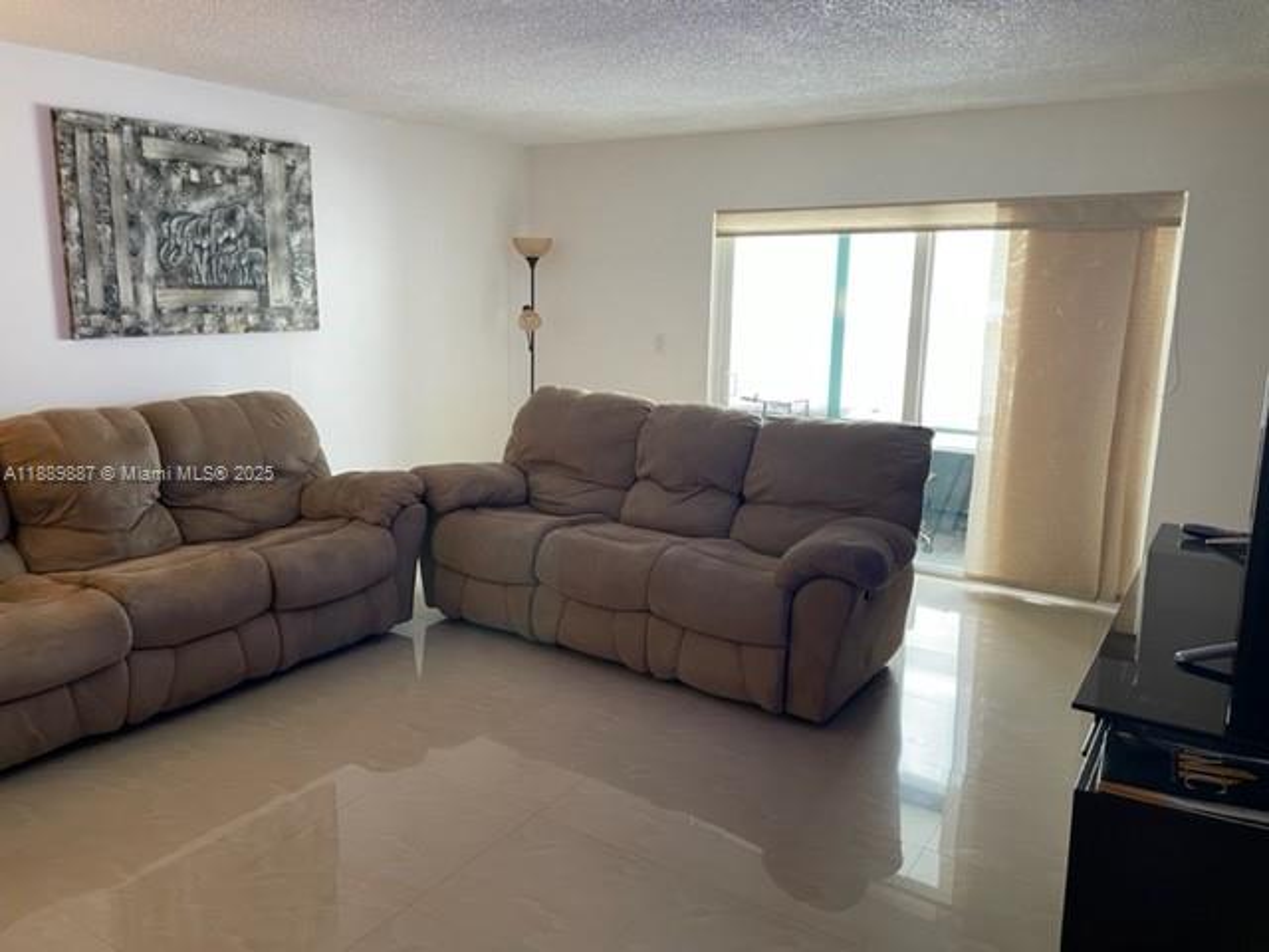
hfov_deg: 67.3
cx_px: 634
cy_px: 476
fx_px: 953
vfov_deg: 53.1
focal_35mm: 26
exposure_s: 1/60
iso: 160
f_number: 1.6
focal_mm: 4.2
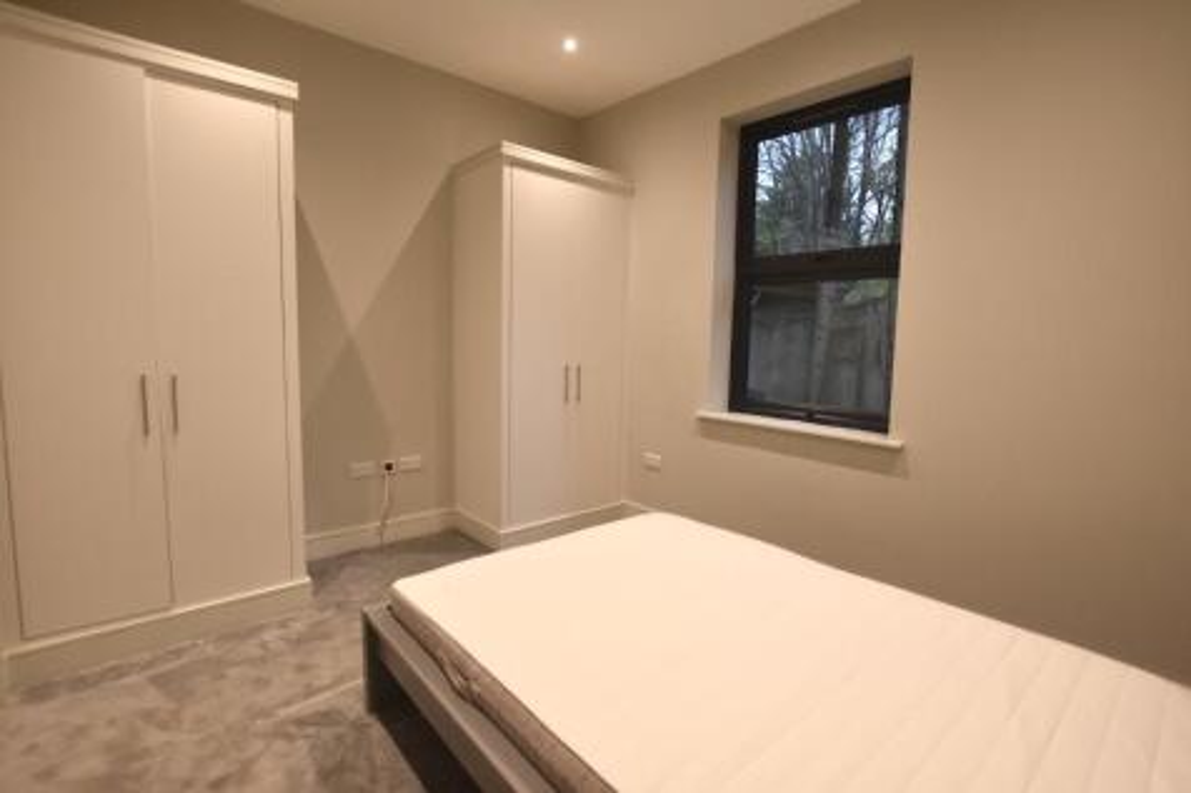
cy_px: 396
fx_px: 496
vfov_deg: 77.3
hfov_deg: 100.4
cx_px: 596
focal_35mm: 15
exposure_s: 1/100
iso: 800
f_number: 5
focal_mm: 10
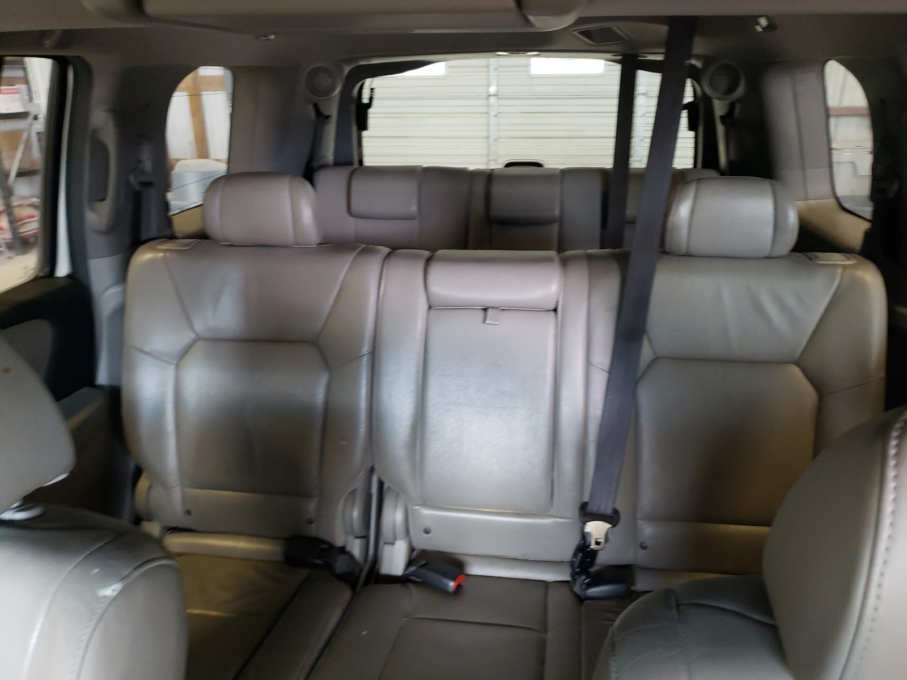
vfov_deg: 53.1
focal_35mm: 26
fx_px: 681
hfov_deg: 67.3
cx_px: 454
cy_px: 340
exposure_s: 1/40
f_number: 1.5
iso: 273
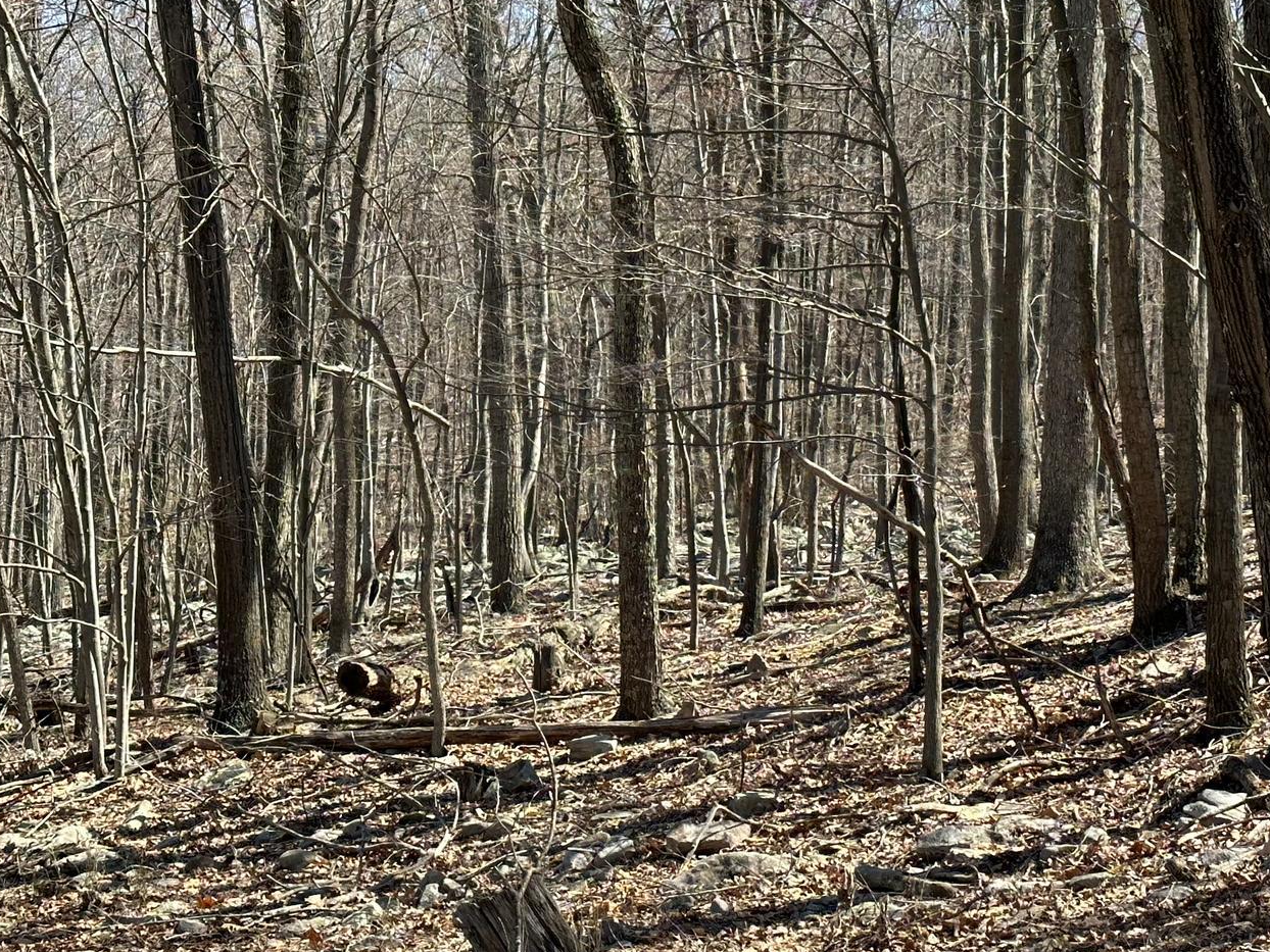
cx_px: 773
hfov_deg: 24.7
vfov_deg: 18.7
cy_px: 482
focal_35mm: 79
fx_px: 2898
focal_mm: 6.86
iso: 64
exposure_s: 1/1085
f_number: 1.78
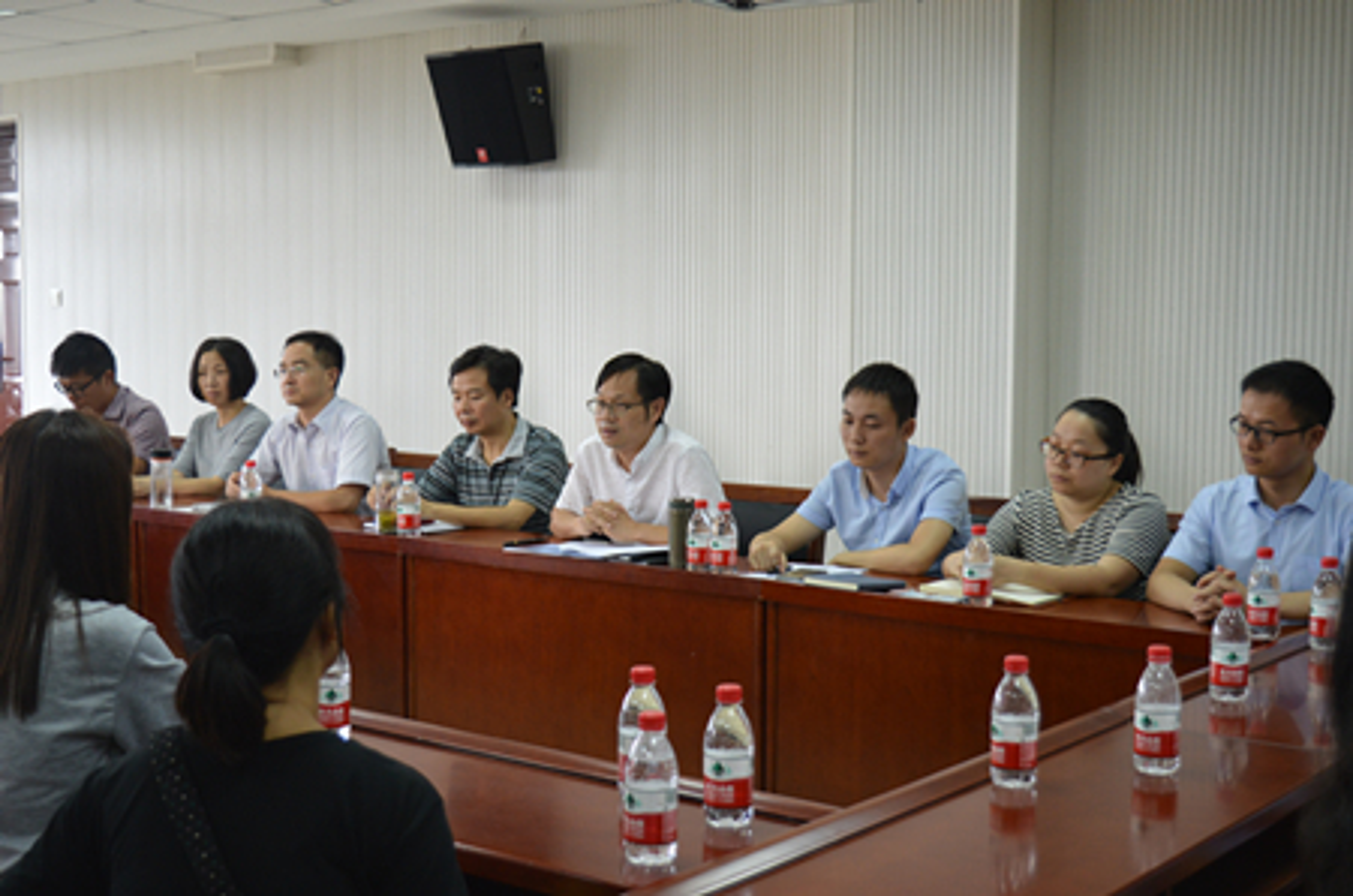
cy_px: 448
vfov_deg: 26.4
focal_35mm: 51
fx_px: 1913
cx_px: 676
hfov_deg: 39.0
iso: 500
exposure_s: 1/60
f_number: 4.5
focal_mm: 34
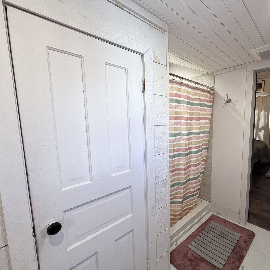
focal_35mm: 17
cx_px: 170
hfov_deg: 82.3
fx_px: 150
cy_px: 138
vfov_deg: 84.0
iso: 250
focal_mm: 2.22
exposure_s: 1/120
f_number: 2.2
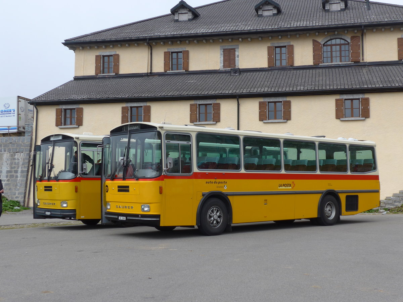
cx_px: 202
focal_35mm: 49
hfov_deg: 38.9
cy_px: 151
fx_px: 570
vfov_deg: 29.7
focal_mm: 10.1
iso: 80
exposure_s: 1/800
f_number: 3.2
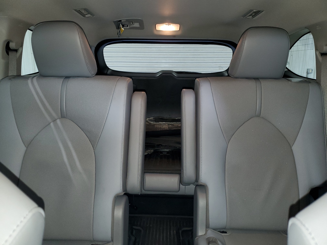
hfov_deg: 67.3
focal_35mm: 26
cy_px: 122
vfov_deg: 53.1
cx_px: 164
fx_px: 246
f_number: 1.5
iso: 101
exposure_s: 1/24
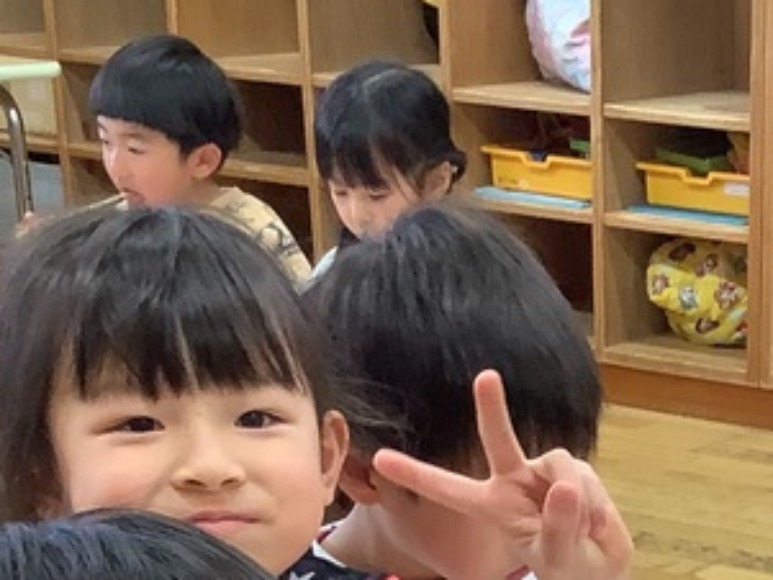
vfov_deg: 13.4
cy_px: 908
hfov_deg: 18.5
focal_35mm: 103
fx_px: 2301
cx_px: 814
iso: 125
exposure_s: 1/60
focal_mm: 3.3
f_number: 2.4
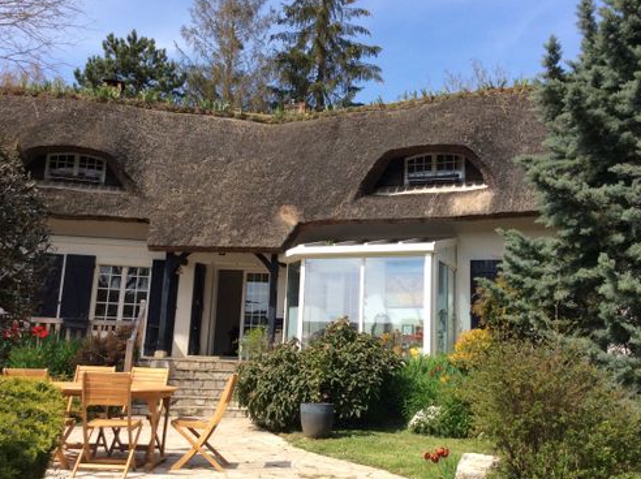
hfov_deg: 47.9
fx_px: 721
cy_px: 225
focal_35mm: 39
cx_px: 320
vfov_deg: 36.7
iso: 32
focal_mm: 3.3
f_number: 2.4
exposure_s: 1/1300
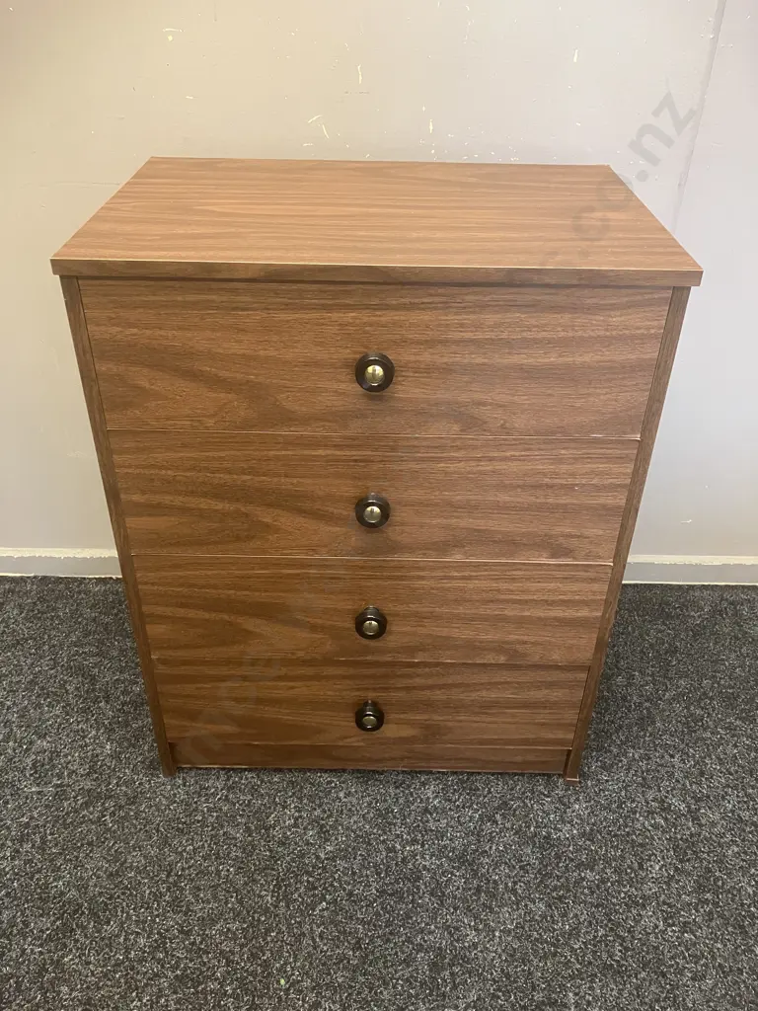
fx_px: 818
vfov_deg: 63.4
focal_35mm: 28
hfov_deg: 49.7
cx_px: 379
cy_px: 506
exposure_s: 1/50
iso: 320
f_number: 1.8
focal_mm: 3.99
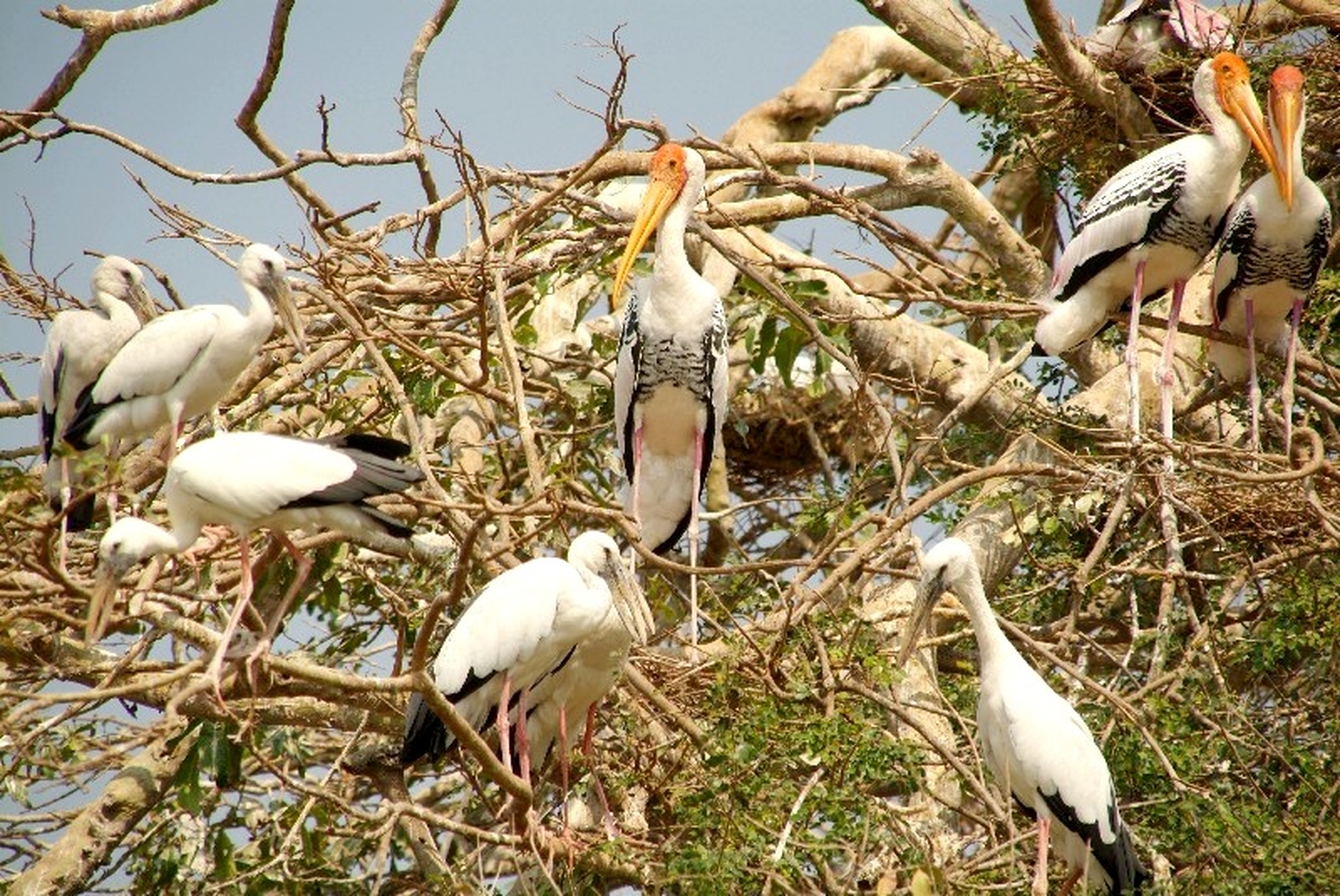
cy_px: 448
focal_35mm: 263
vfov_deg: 5.2
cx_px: 670
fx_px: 9798
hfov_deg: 7.8
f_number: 6.7
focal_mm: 175
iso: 160
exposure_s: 1/500
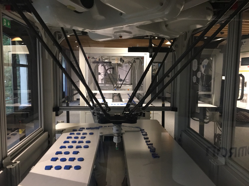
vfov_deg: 48.2
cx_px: 124
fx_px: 209
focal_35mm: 29
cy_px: 93
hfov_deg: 61.7
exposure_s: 1/33
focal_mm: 4.15
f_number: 2.2
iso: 200
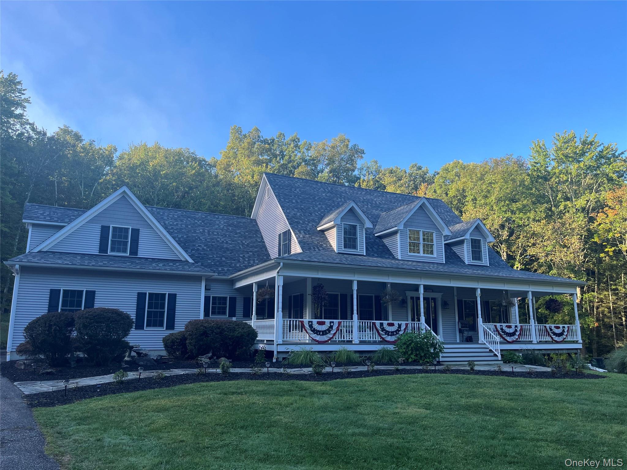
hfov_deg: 67.3
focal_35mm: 26
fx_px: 471
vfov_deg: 53.1
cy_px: 235
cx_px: 314
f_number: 1.6
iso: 50
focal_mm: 5.1
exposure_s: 1/793
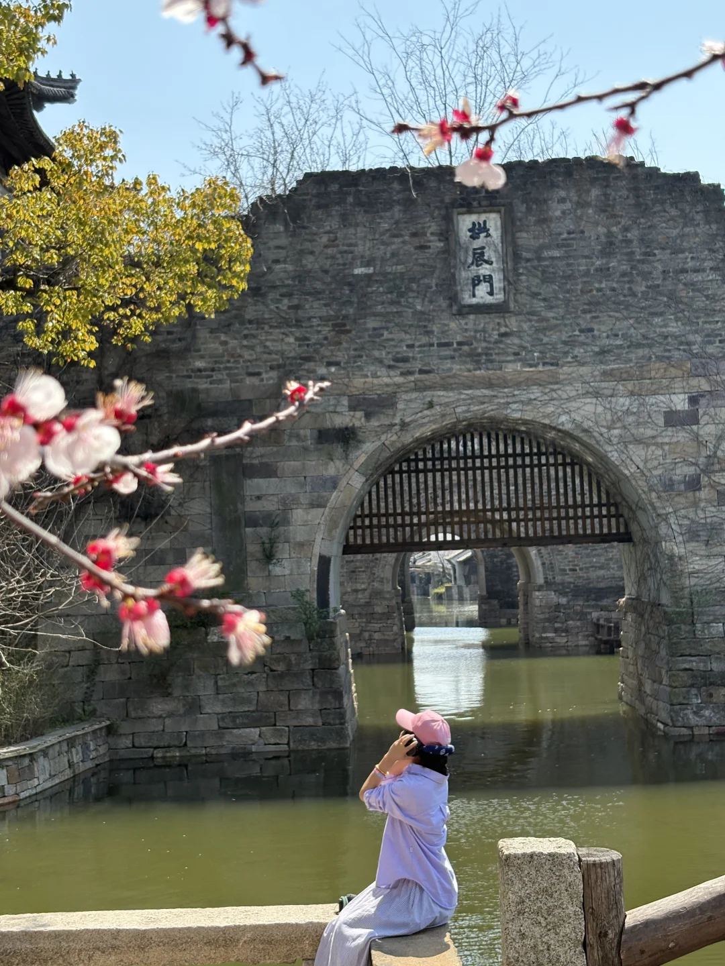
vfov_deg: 36.8
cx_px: 362
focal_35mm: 52
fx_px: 1452
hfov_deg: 28.0
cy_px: 483
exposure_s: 1/1667
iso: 50
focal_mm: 5.96
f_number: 1.6
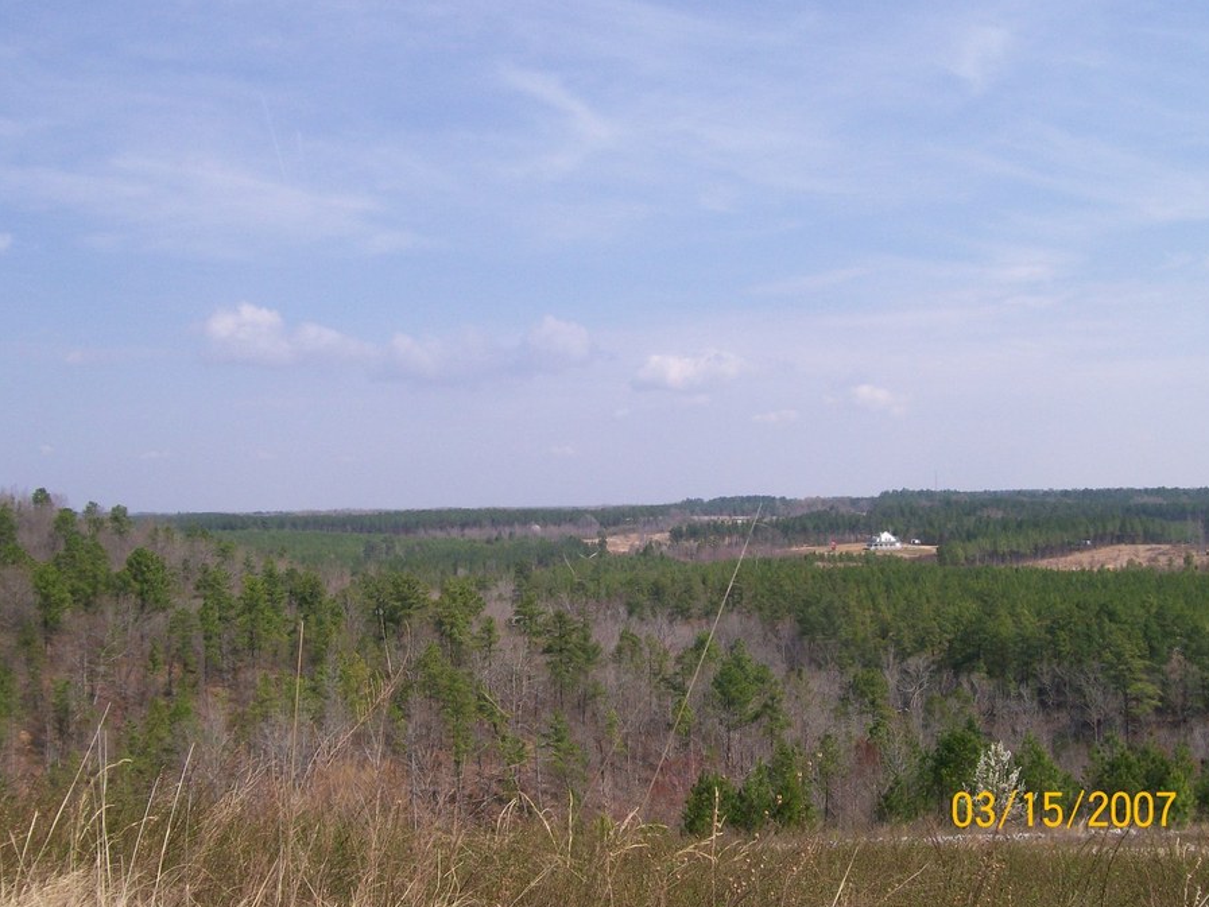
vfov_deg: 38.7
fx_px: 1292
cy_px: 456
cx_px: 619
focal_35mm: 37
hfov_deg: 50.1
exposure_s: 1/706
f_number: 4.8
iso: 80
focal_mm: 6
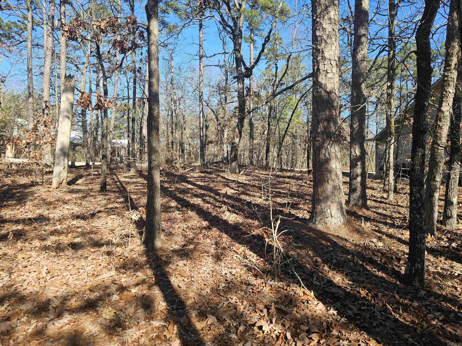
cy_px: 173
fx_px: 307
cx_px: 231
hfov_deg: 73.9
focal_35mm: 23
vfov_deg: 58.9
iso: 10
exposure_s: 1/207
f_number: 1.7
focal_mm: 6.3
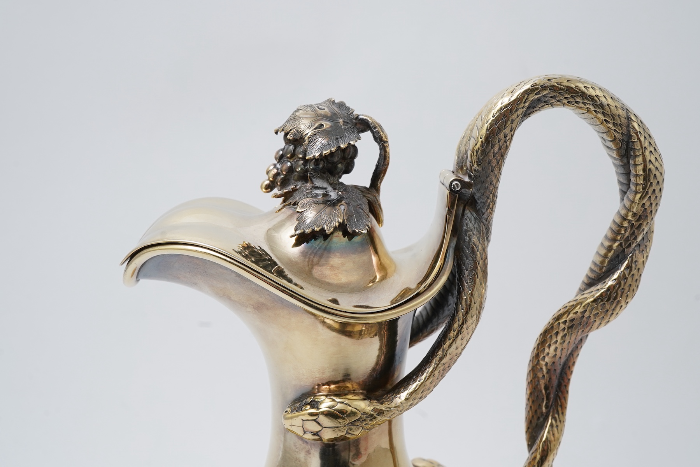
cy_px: 234
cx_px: 350
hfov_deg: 43.6
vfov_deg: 29.9
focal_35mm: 45
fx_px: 875
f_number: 22
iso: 500
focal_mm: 30
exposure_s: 1/125
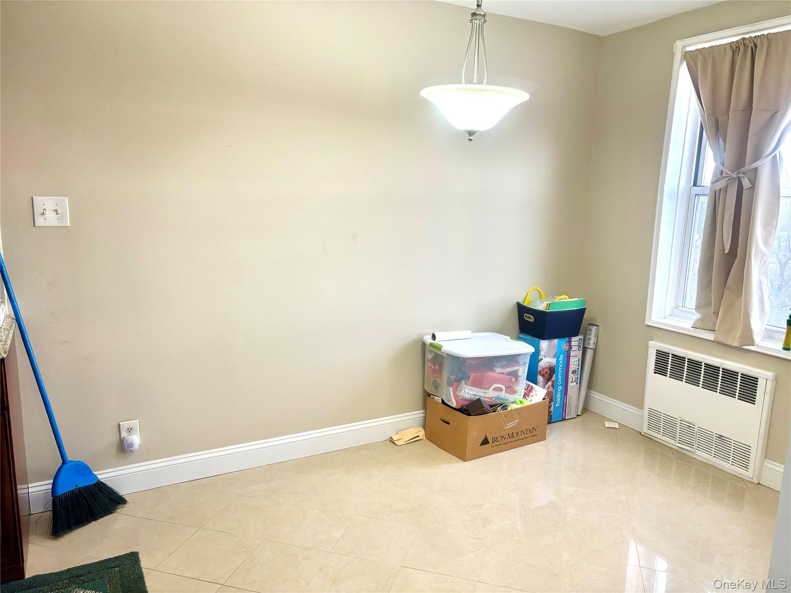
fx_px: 594
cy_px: 296
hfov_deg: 67.3
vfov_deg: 53.1
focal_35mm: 26
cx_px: 396
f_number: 1.6
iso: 125
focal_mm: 5.96
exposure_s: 1/120
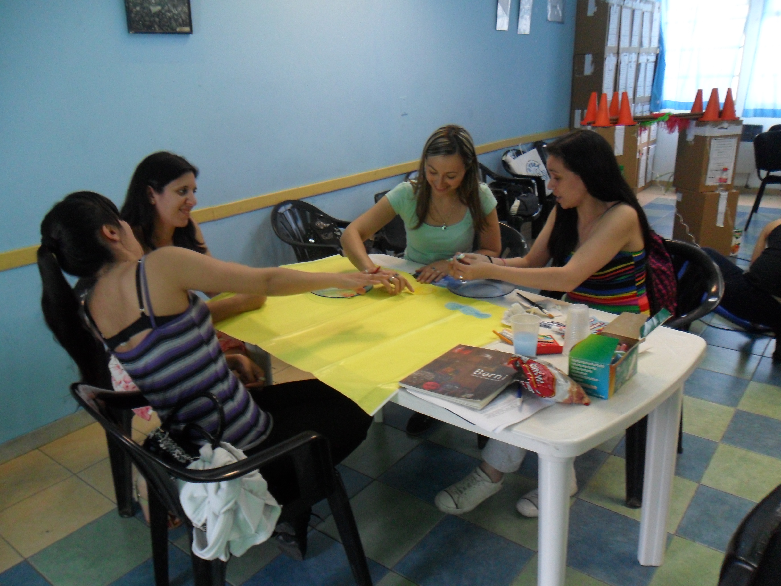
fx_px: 609
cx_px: 390
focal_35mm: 27
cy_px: 293
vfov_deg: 51.4
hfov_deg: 65.3
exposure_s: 1/45
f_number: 3.5
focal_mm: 4.9
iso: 200
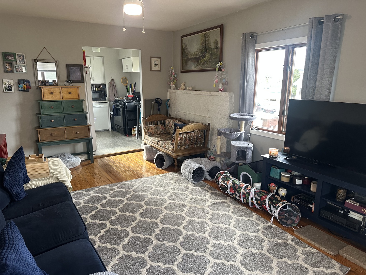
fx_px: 254
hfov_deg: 71.6
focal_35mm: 24
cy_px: 138
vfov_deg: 56.8
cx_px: 183
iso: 250
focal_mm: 6.86
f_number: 1.78
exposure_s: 1/60
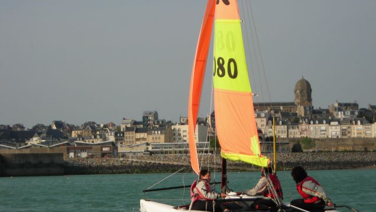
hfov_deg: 18.9
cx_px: 189
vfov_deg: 10.7
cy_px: 116
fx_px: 1127
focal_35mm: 113
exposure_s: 1/442
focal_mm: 17
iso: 50
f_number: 4.9
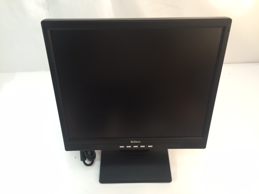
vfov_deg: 48.2
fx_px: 217
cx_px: 130
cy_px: 97
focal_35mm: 29
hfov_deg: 61.7
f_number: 2.2
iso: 160
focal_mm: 4.15
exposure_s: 1/33
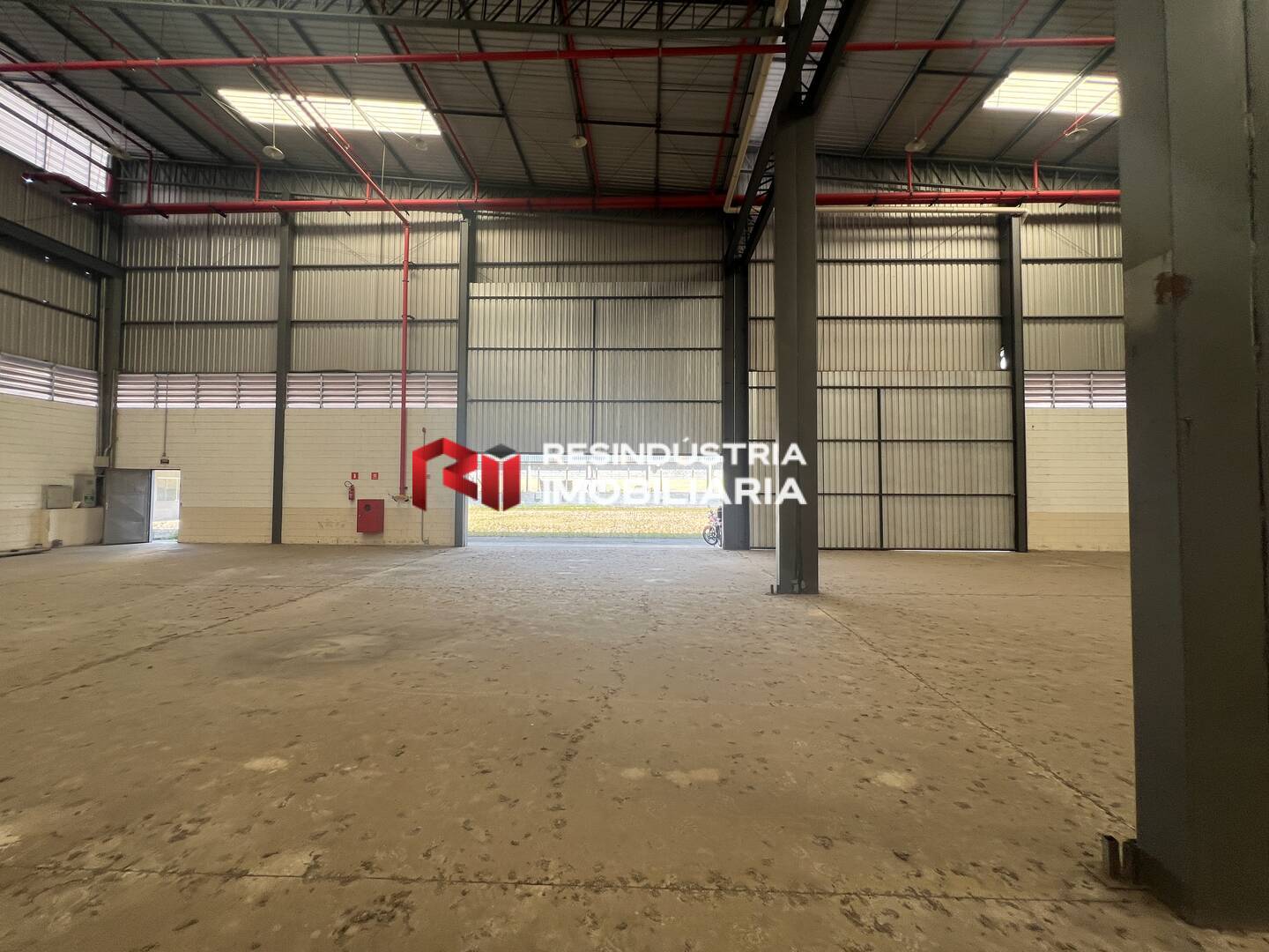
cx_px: 634
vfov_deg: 89.9
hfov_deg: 106.2
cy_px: 476
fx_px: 477
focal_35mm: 13
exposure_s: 1/127
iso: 32
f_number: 1.8
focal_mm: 1.57
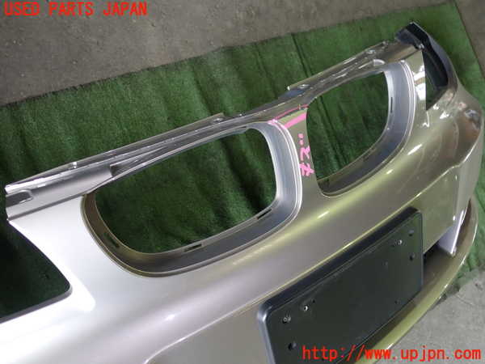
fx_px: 420
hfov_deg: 60.0
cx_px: 242
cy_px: 182
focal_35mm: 30
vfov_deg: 46.8
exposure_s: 1/30
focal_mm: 5.4
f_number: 2.3
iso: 200
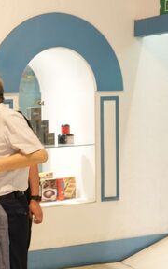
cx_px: -97
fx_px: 498
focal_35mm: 68
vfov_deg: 30.2
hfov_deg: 17.0
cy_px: 127
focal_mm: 32
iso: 1600
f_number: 4
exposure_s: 1/50
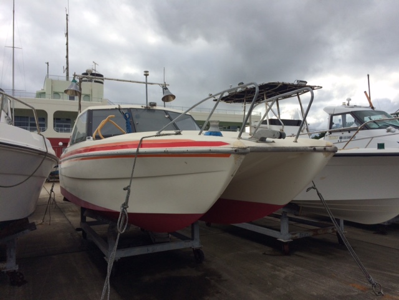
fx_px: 334
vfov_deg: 48.2
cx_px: 200
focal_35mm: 29
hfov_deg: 61.7
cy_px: 150
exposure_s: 1/2053
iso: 32
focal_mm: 4.15
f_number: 2.2
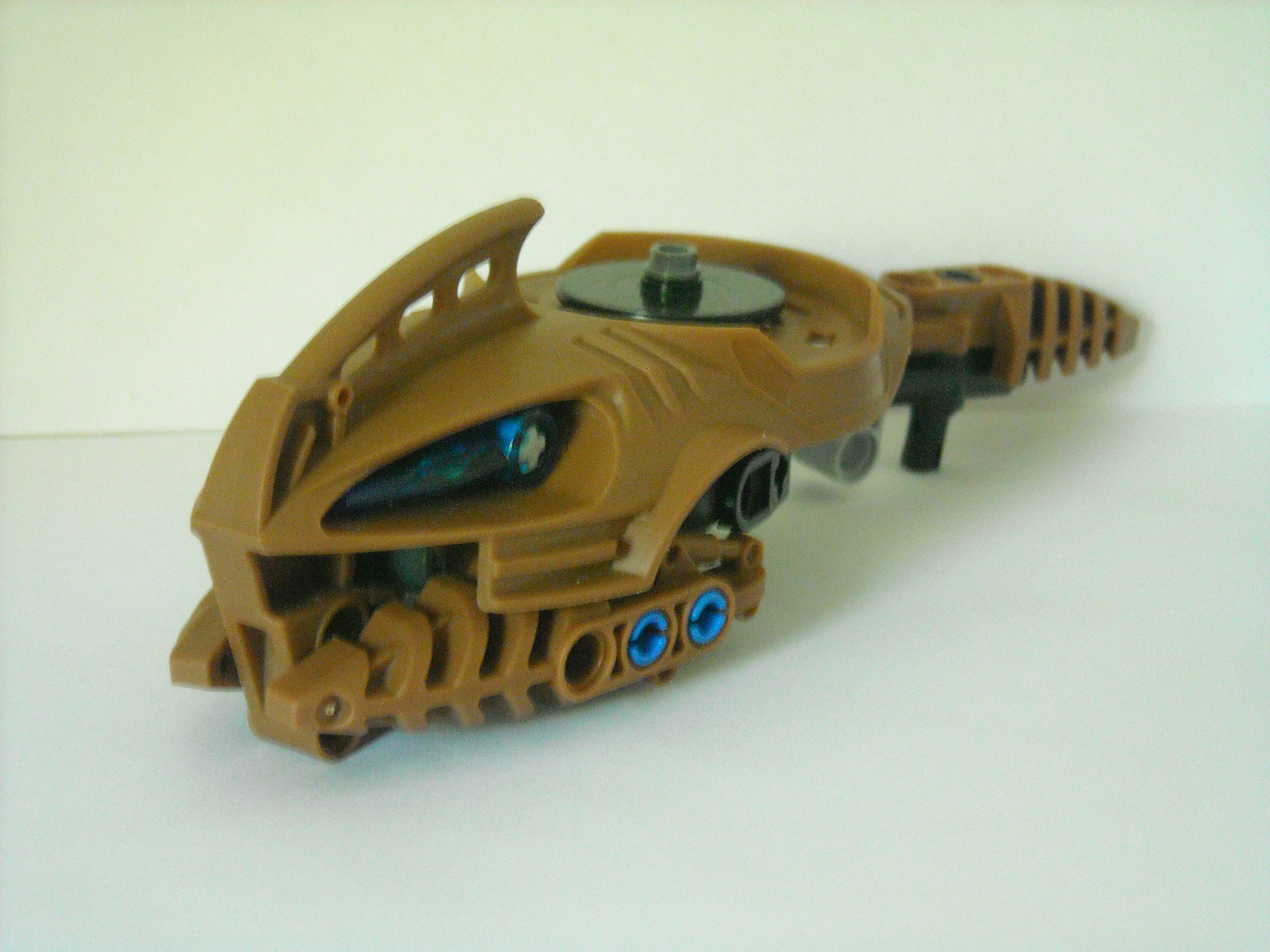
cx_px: 635
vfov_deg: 19.4
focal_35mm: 76
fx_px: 2788
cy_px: 476
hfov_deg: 25.7
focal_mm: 12.3
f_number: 3.9
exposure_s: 1/8
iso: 518
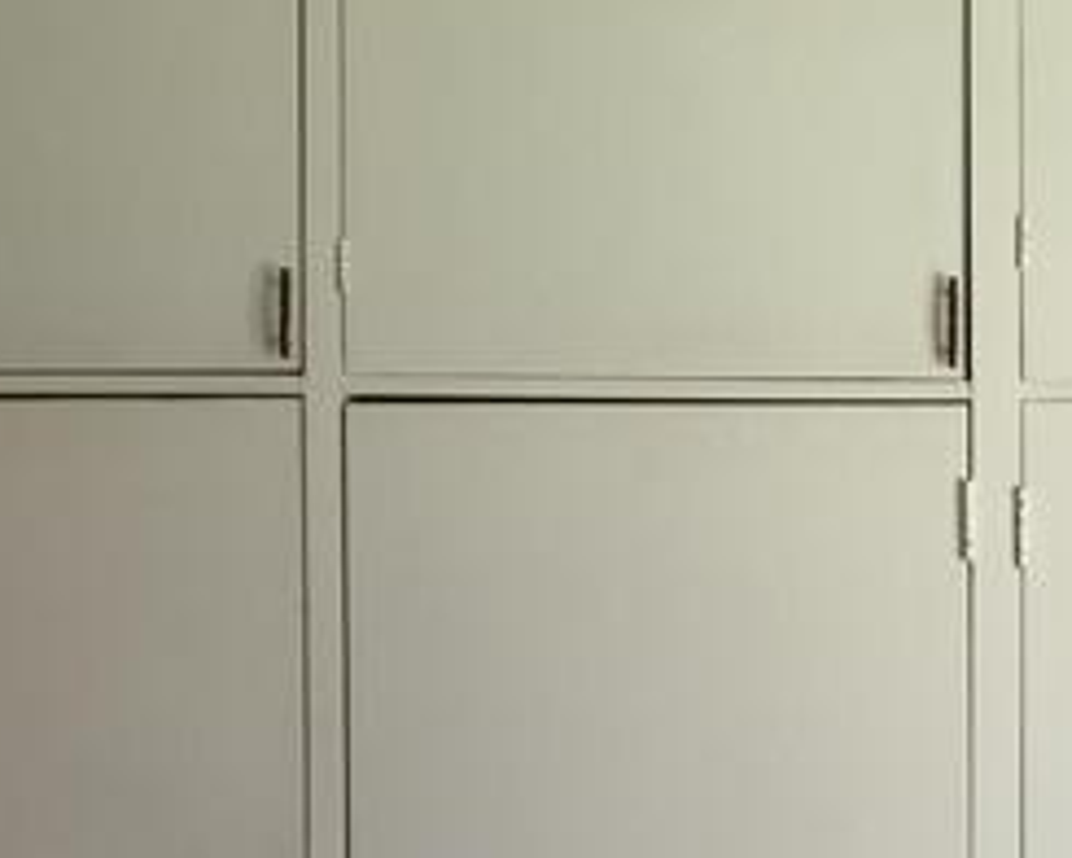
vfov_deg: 18.2
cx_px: 1050
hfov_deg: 22.2
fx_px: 2633
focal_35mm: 83
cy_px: 779
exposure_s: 1/49
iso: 250
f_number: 1.5
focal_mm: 4.3
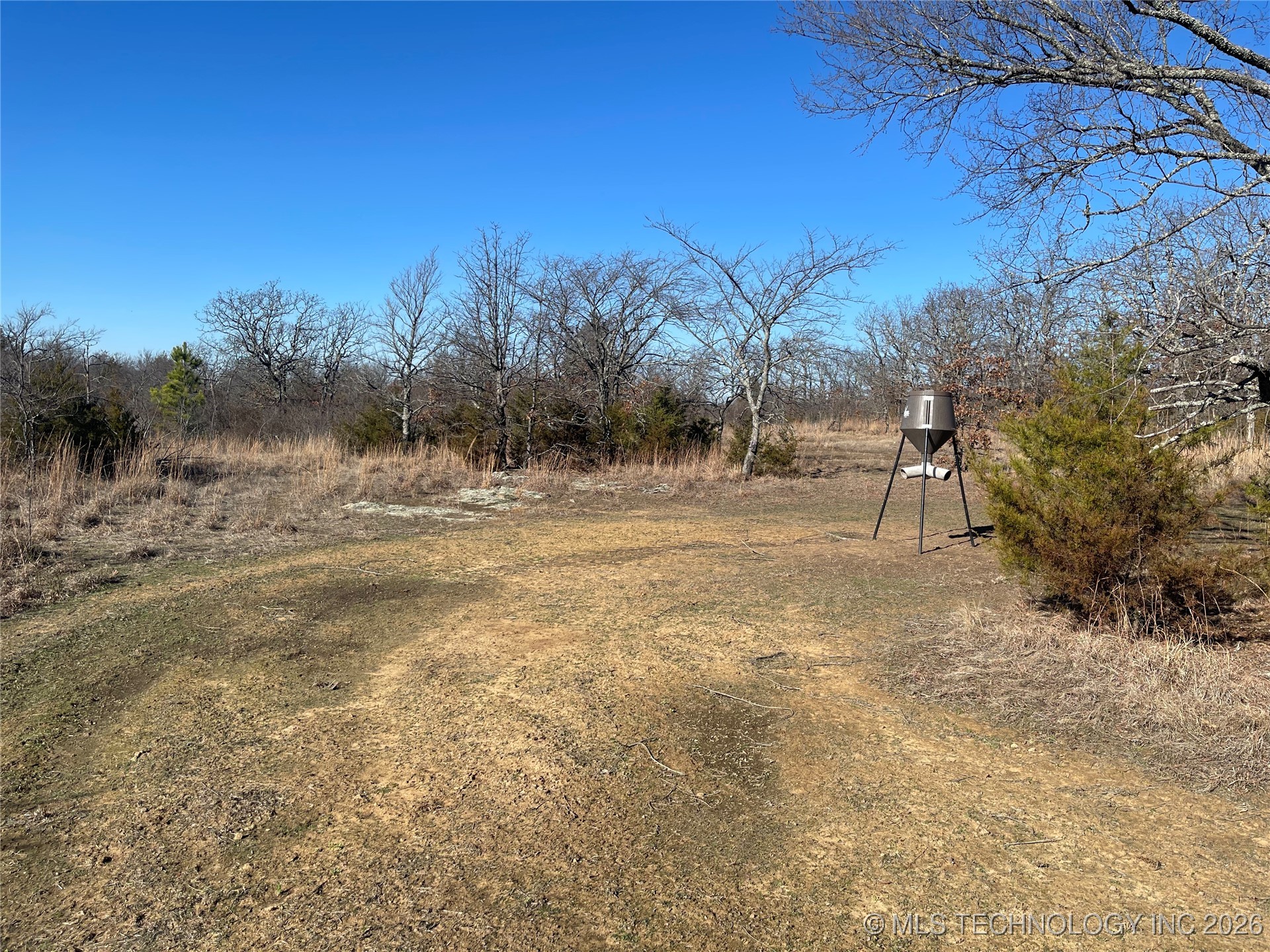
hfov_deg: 69.4
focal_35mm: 25
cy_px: 476
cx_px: 635
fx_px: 917
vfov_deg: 54.9
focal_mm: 5.1
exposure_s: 1/3257
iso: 32
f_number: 1.6
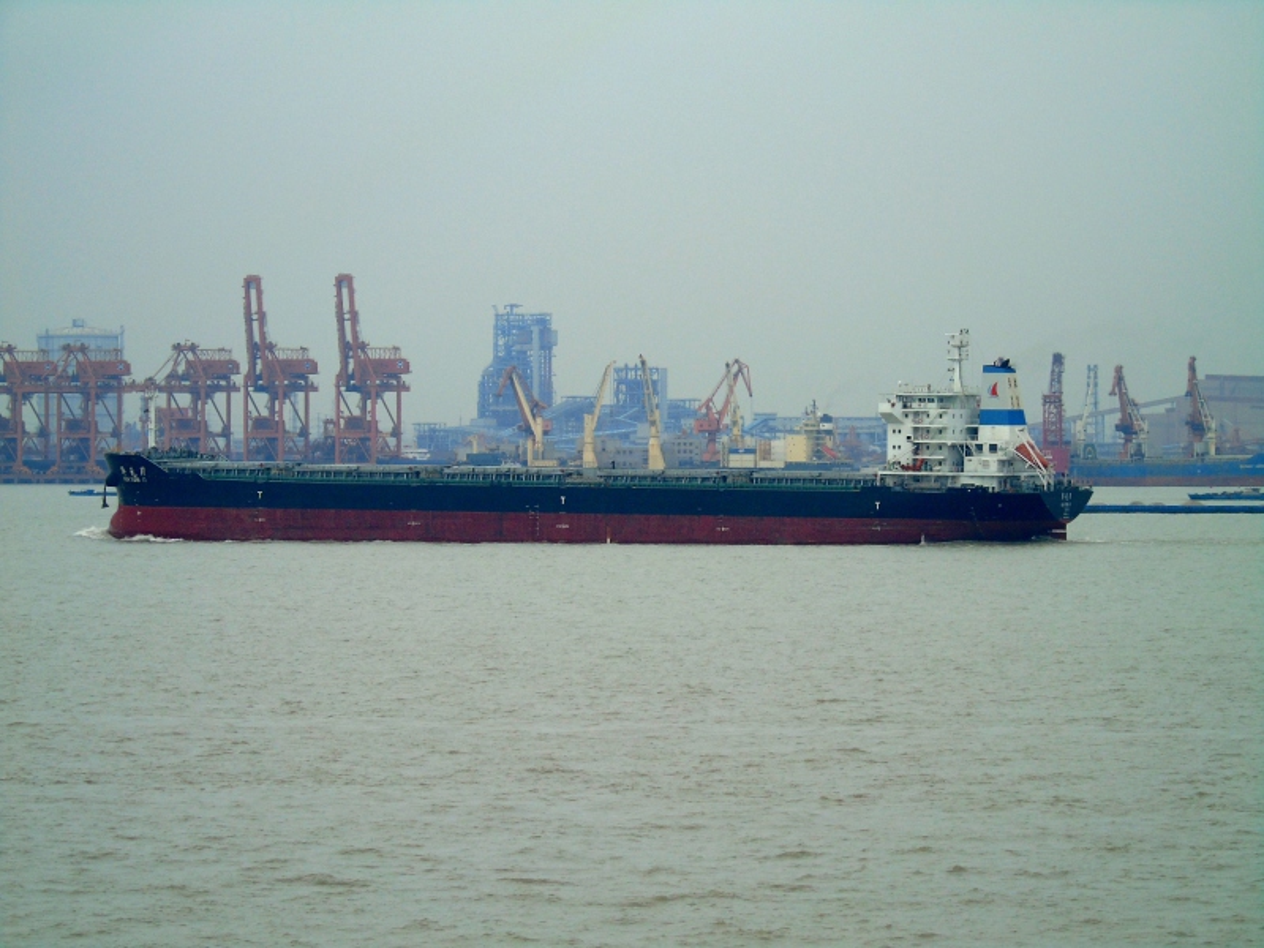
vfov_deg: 7.0
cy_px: 474
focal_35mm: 212
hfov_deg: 9.3
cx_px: 632
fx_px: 7741
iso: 80
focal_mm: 38
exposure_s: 1/400
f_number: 4.7
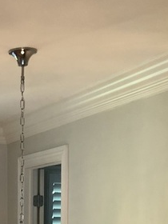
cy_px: 422
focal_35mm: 108
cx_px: -26
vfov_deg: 15.3
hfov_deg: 13.4
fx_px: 699
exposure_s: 1/15
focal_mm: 3.99
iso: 40
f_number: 1.8
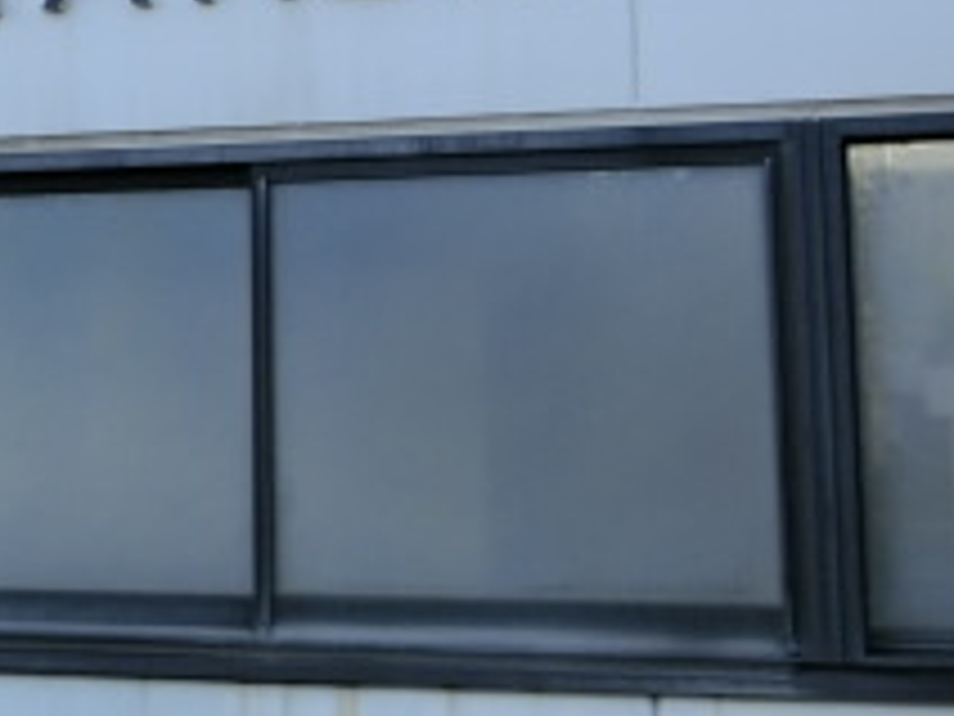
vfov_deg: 12.4
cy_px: -23
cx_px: -459
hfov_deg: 15.5
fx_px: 3252
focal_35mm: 118
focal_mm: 6.9
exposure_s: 1/250
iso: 80
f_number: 4.1
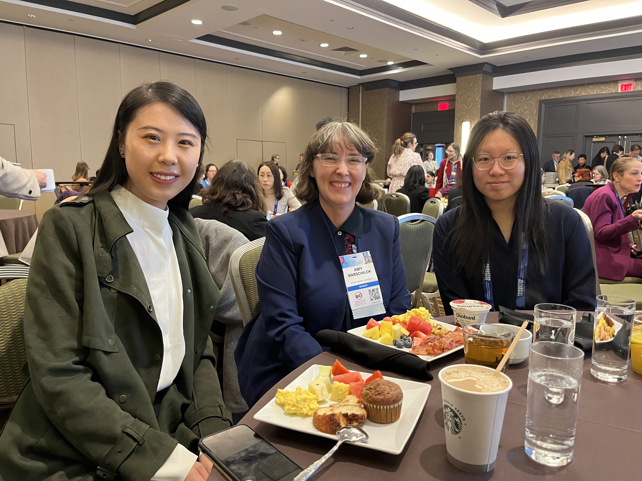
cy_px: 240
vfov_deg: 53.1
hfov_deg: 67.3
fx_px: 482
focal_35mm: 26
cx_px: 321
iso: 640
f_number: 1.6
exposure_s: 1/40
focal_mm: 5.1
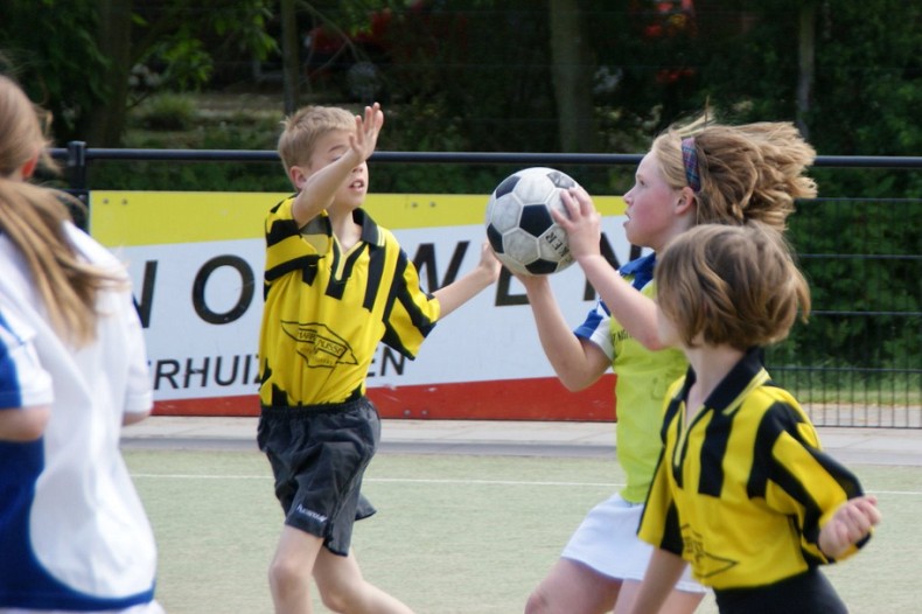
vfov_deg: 6.8
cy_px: 307
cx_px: 461
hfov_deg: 10.2
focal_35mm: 202
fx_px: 5184
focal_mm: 135
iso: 200
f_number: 6.3
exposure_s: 1/400
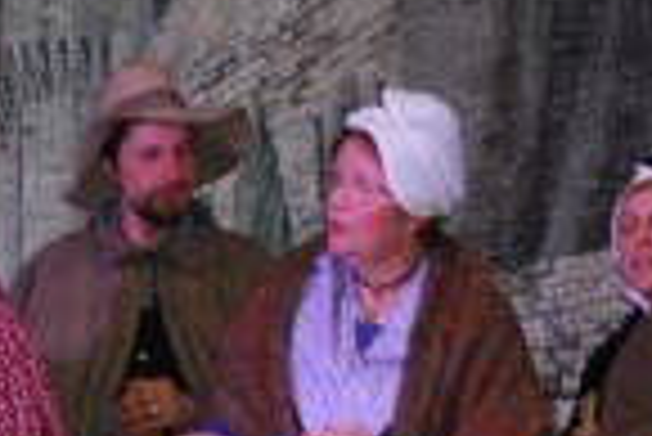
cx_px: -202
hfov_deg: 5.2
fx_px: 7197
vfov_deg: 3.5
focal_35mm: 397
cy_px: 317
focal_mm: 60
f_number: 5
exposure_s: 1/60
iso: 800
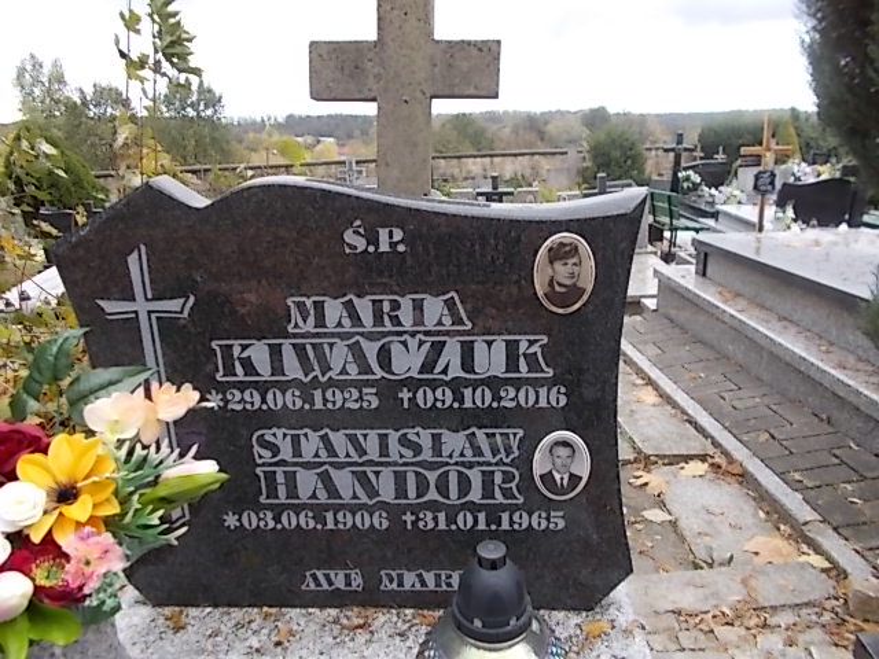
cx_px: 440
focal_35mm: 26
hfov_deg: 67.3
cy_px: 330
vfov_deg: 53.1
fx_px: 660
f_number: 3.2
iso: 80
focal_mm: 4.6
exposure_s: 1/80
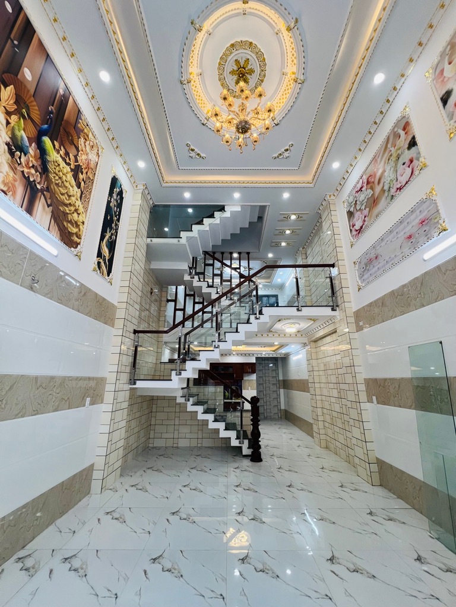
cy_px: 304
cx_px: 228
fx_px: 228
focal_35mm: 13
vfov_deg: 106.2
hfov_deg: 89.9
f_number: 1.8
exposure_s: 1/100
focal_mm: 1.57
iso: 80
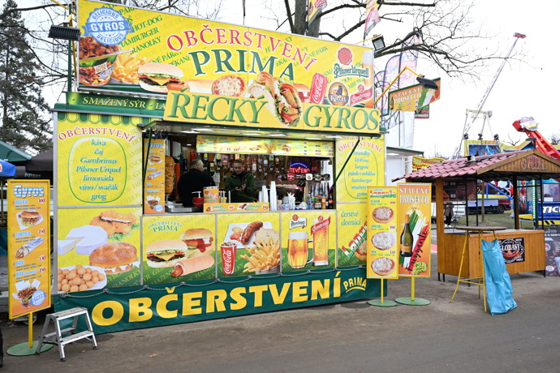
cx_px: 280
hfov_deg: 66.4
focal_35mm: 28
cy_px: 186
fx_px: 428
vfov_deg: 47.2
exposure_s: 1/640
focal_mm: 27.5
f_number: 3.5
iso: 1250
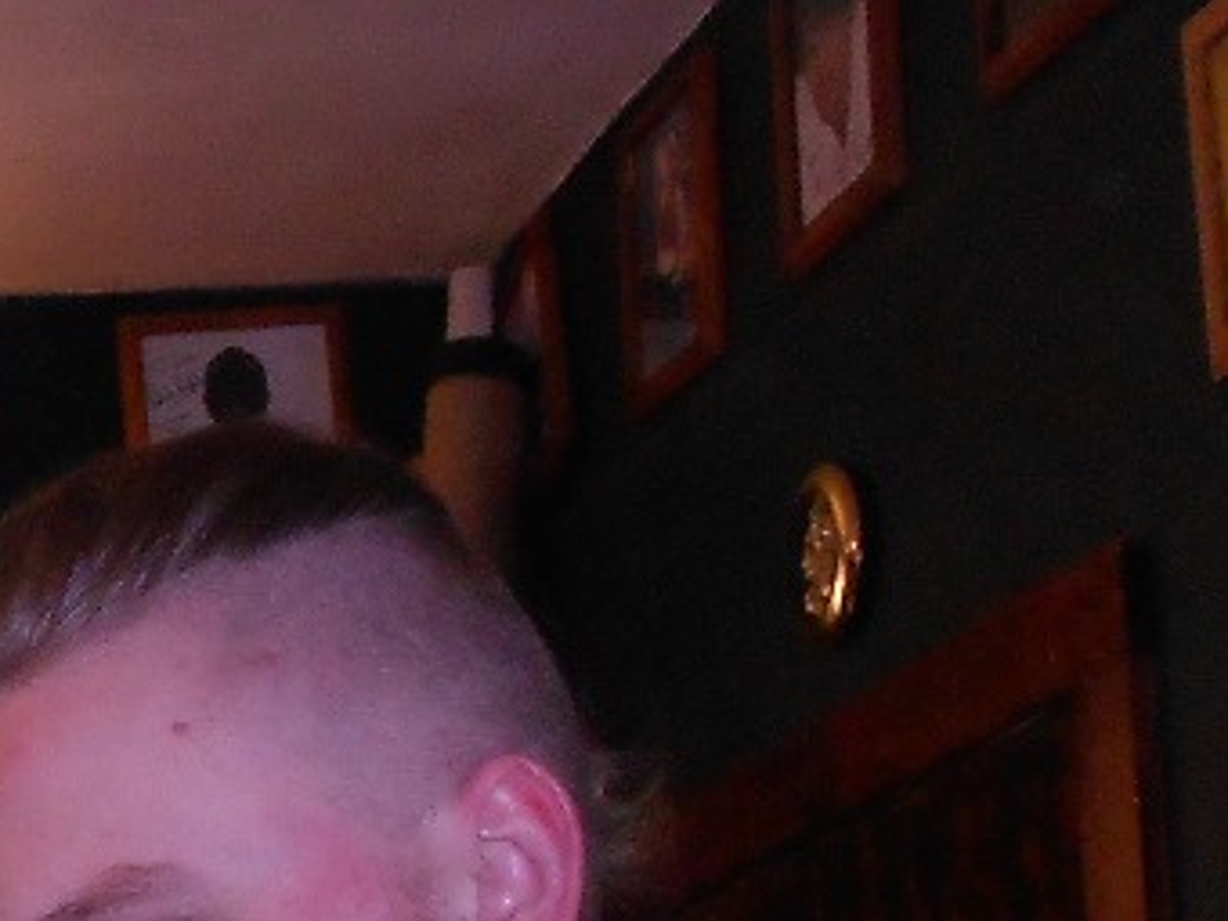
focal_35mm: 110
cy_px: 1369
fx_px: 3902
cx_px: -545
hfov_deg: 16.5
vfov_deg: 12.8
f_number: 3.2
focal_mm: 4.6
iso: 200
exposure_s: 1/25
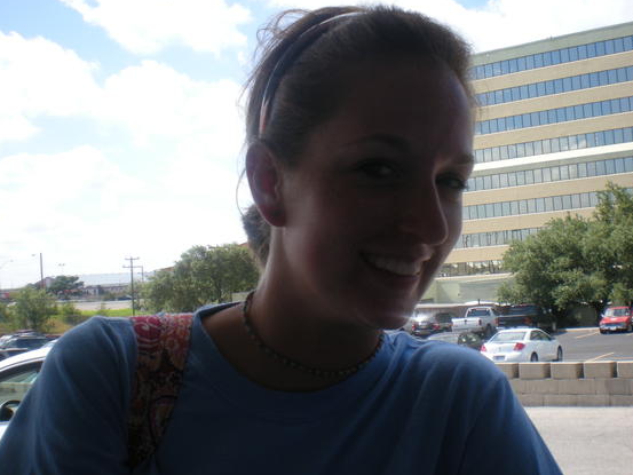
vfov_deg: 32.9
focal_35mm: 44
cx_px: 339
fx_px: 805
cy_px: 253
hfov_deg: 42.9
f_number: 4.6
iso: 64
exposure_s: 1/238
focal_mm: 6.3
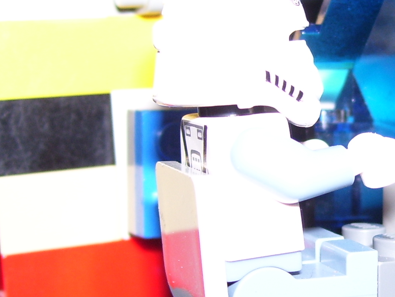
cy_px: 201
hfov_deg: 21.1
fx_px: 1039
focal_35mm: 91
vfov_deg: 16.2
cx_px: 346
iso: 80
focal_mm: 6
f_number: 2.7
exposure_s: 1/60
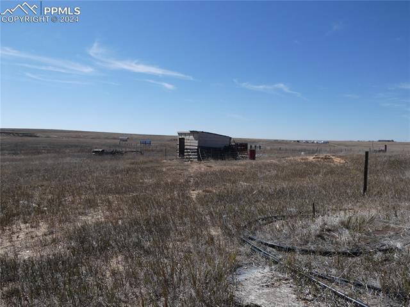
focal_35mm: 24
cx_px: 205
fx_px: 284
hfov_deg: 71.6
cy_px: 154
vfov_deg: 56.8
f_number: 4.5
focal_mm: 4.3
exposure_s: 1/1000
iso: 80
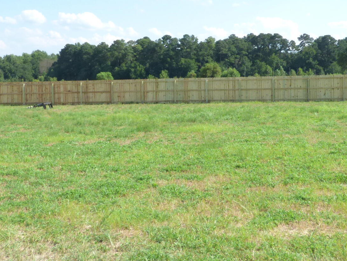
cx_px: 173
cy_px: 95
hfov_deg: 34.3
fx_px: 561
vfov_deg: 26.0
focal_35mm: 56
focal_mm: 5.29
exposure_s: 1/2000
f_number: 4
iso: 400
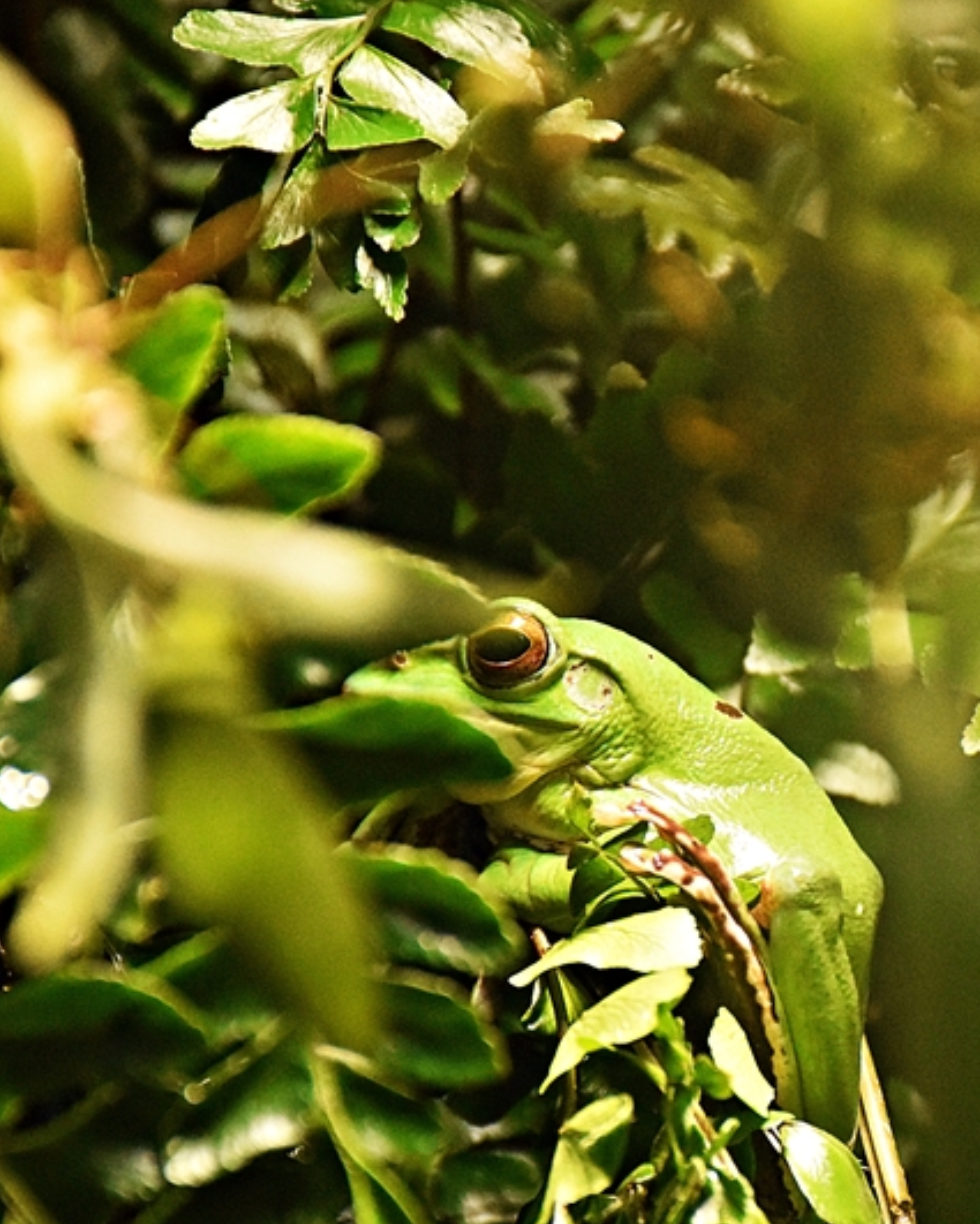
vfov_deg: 5.1
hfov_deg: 4.1
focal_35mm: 380
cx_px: 715
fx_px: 13773
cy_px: 764
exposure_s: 1/500
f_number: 5.6
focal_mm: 140
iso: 4500
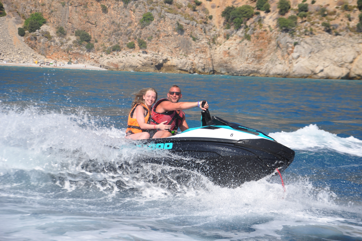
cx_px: 181
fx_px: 1356
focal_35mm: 135
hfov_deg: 15.2
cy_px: 120
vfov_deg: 10.1
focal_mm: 90
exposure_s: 1/800
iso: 250
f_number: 8
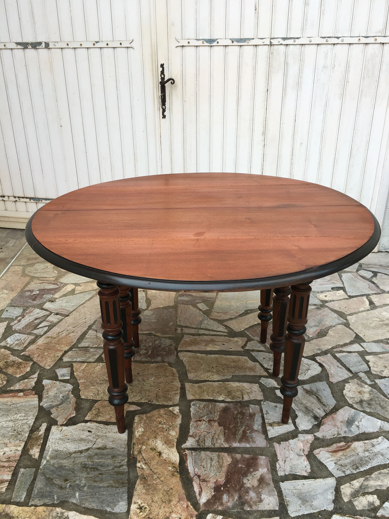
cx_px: 194
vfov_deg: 61.7
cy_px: 260
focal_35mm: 29
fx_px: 435
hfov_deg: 48.2
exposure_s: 1/241
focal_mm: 4.15
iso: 25
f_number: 2.2
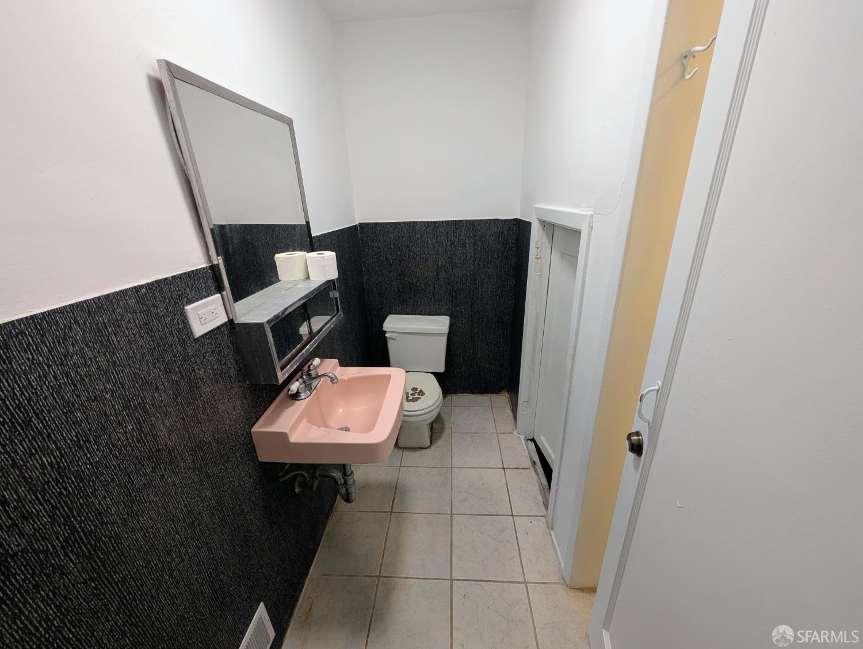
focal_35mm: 12
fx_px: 300
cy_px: 324
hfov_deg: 110.5
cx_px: 432
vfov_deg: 94.6
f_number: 1.7
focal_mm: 2.02
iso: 67
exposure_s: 1/60
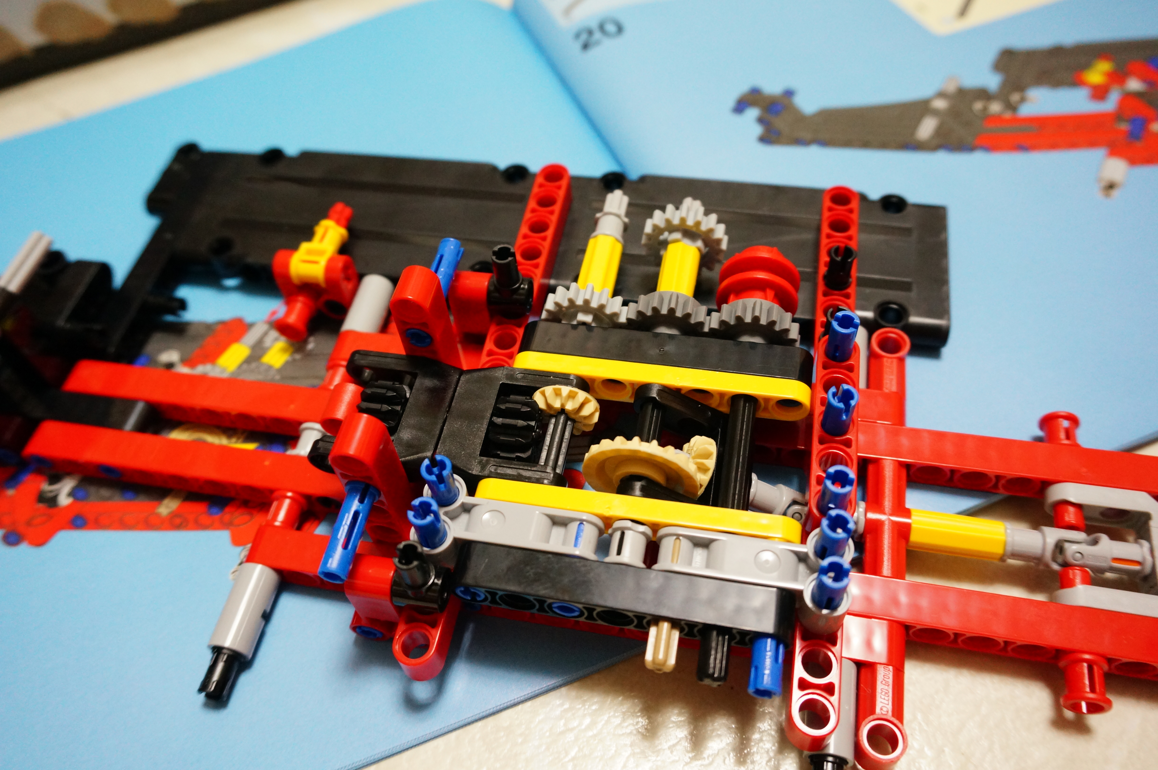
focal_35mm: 30
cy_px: 385
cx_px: 579
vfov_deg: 43.5
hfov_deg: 62.0
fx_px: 964
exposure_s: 1/40
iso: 1600
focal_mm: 20
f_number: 5
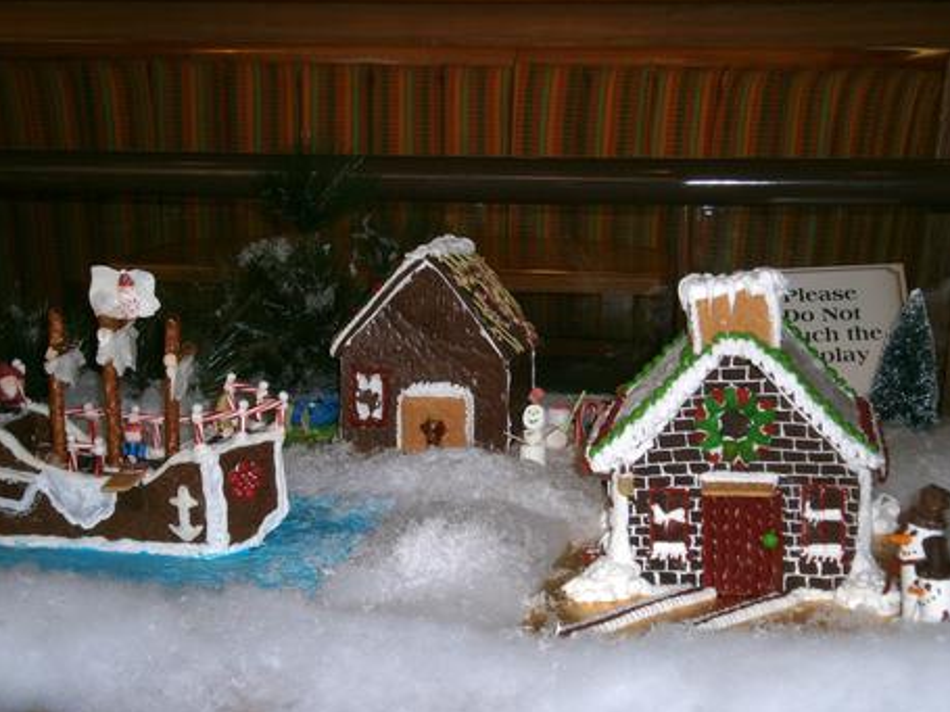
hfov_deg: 29.4
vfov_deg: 22.2
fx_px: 1811
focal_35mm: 66
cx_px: 436
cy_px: 346
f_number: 3.9
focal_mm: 10.7
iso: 125
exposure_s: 1/50
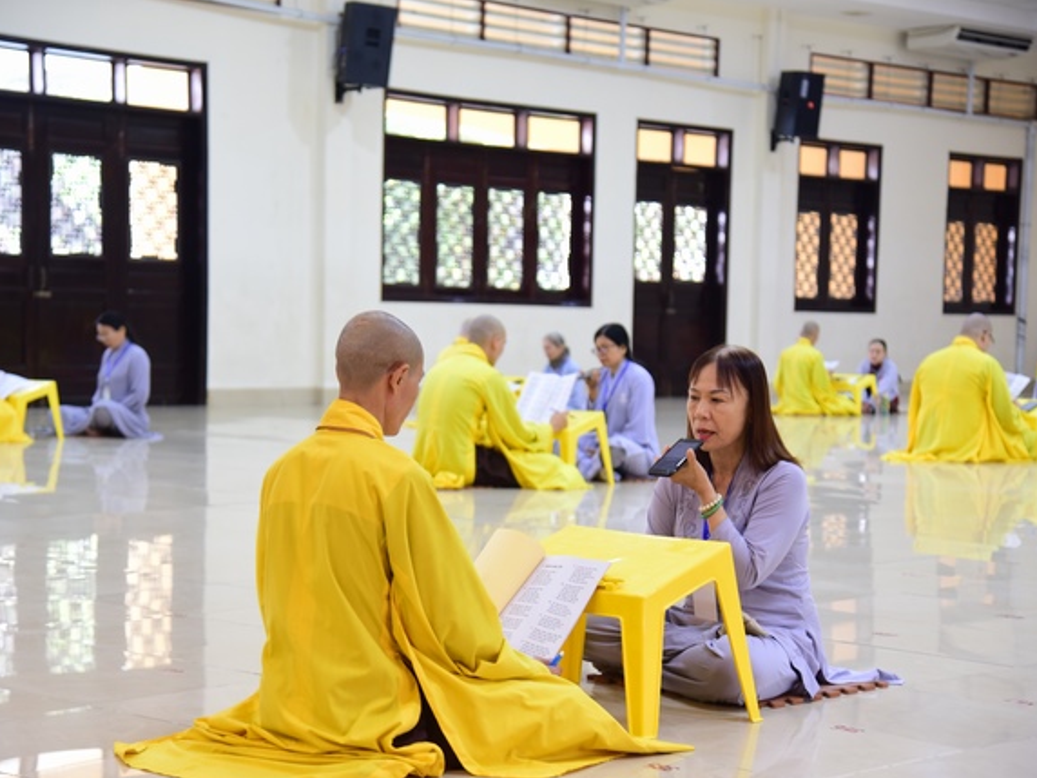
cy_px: 390
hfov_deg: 27.4
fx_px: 2127
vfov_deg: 20.7
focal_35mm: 71
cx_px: 500
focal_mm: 65
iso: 800
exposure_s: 1/25
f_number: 4
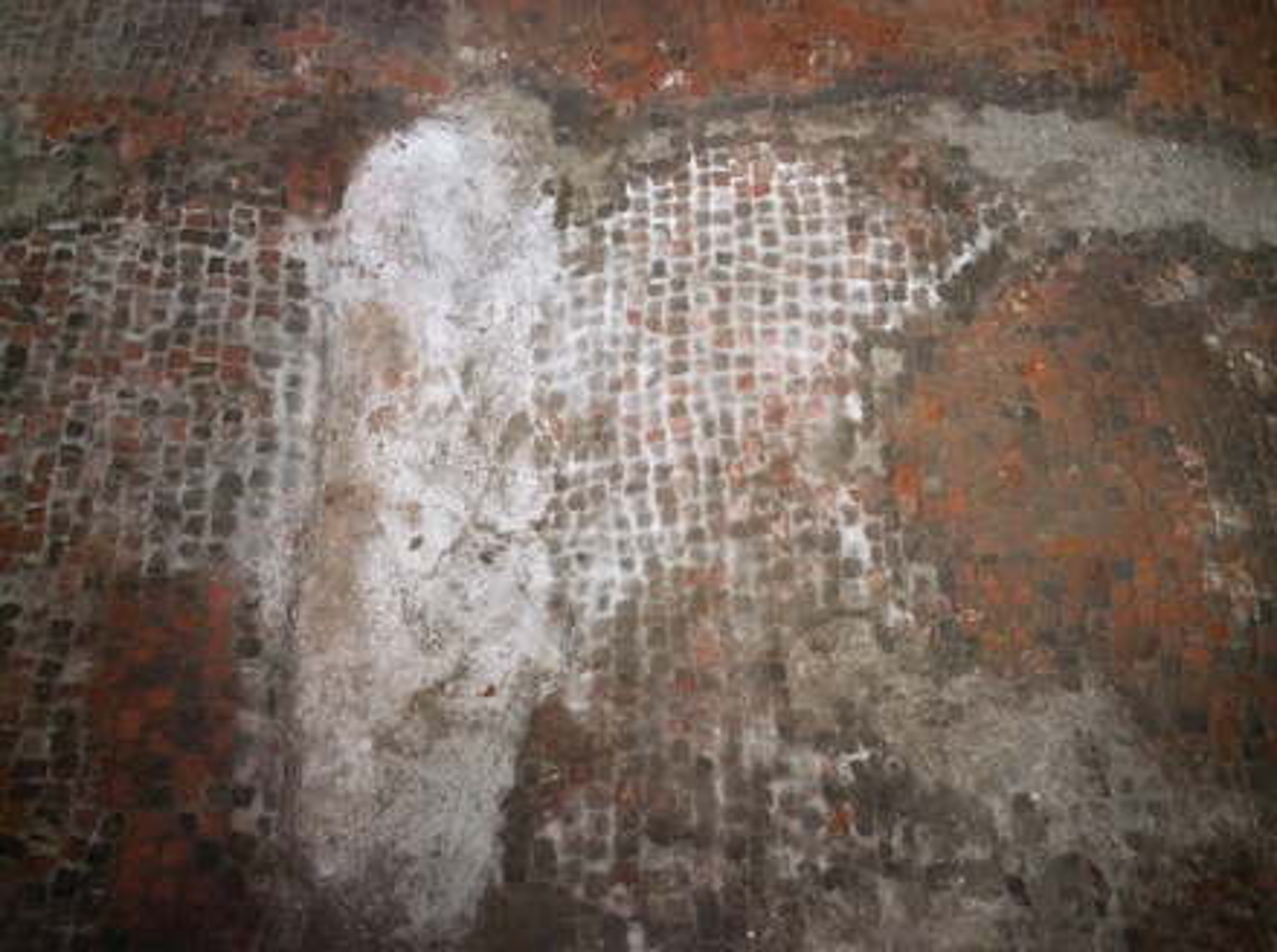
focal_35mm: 33
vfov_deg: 42.8
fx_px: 1215
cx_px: 638
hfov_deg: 55.5
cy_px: 476
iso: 80
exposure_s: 1/25
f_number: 2.4
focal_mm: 3.3
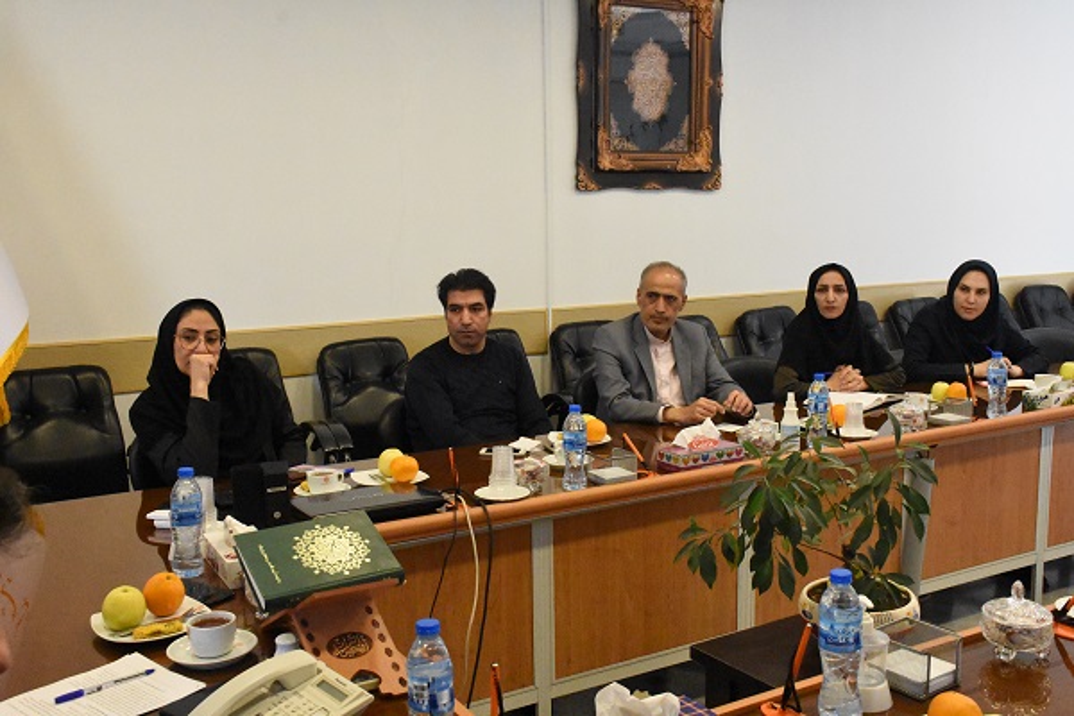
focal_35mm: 36
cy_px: 358
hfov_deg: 53.1
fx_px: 1074
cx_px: 537
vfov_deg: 36.9
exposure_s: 1/400
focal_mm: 24
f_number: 10
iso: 12800
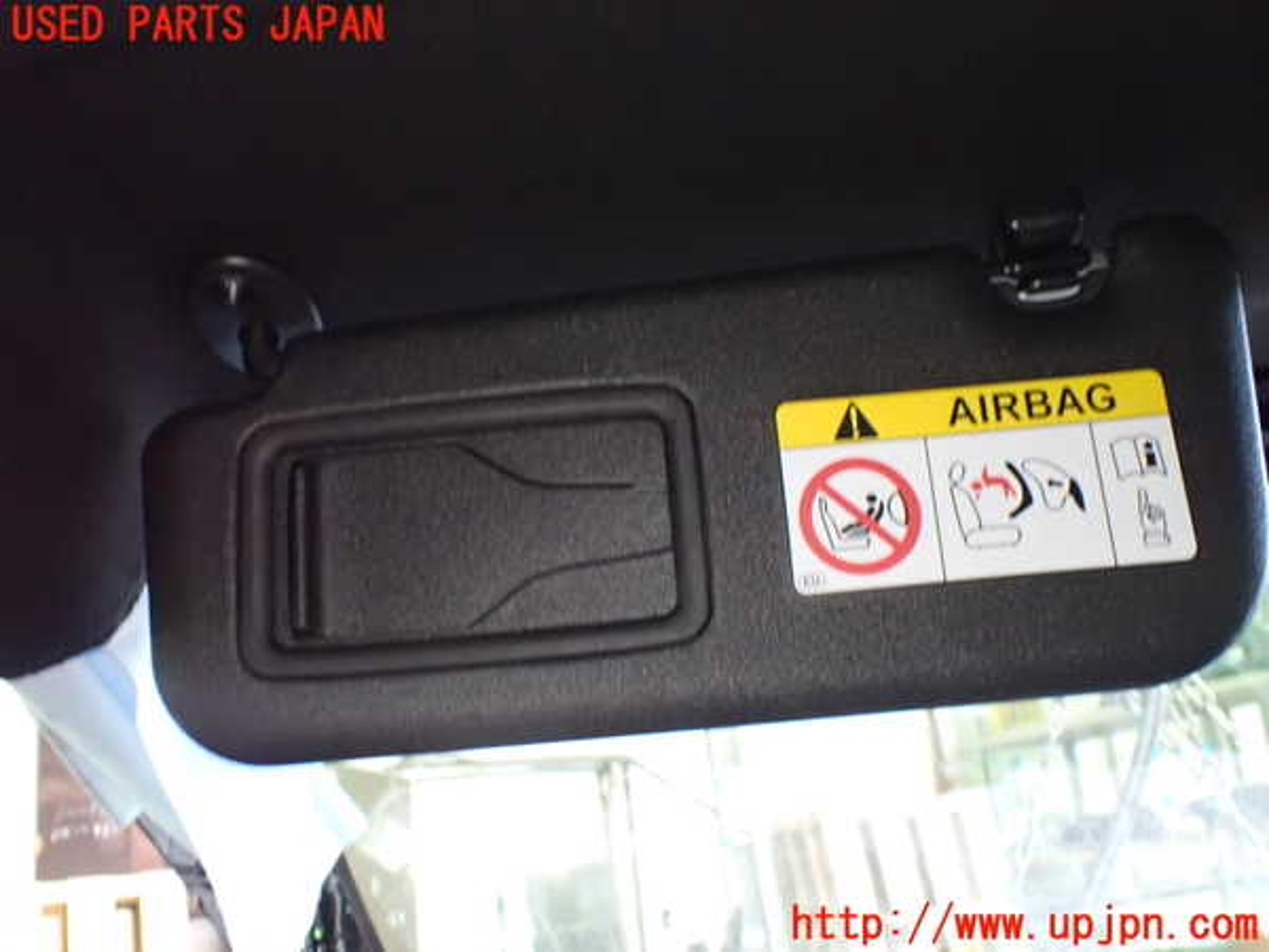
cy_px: 476
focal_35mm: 36
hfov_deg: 51.4
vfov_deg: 39.7
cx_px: 634
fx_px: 1320
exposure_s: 1/40
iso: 1600
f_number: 2.5
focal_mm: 6.37
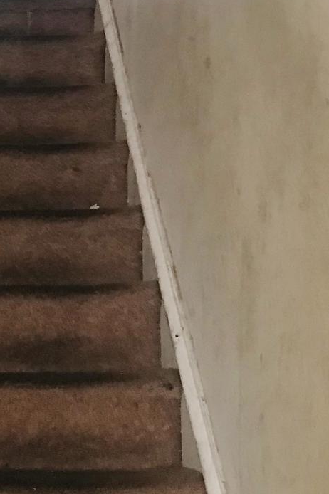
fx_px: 1180
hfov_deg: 14.8
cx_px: -150
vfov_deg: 23.6
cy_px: 324
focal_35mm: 86
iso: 80
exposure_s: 1/15
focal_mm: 3.99
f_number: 1.8
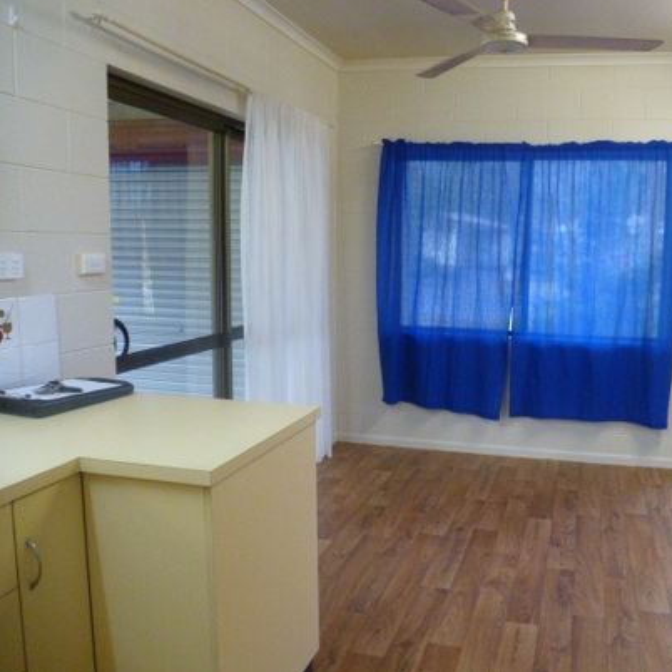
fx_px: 637
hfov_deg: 54.3
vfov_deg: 55.6
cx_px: 458
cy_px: 331
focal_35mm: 29
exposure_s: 1/50
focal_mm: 4.3
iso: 800
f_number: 3.3
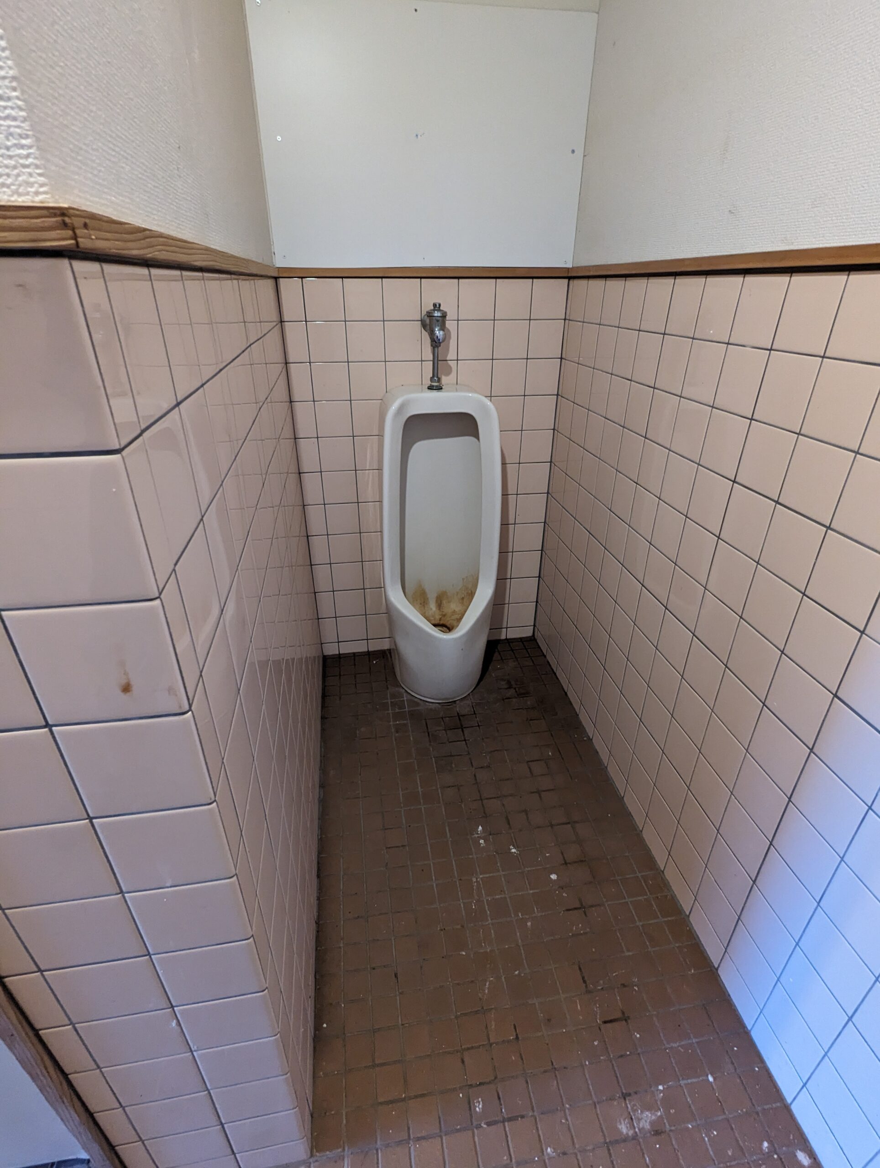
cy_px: 584
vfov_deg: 94.4
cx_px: 440
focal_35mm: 16
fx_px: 541
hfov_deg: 78.3
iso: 385
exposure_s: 1/34
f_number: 2.2
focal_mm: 2.35
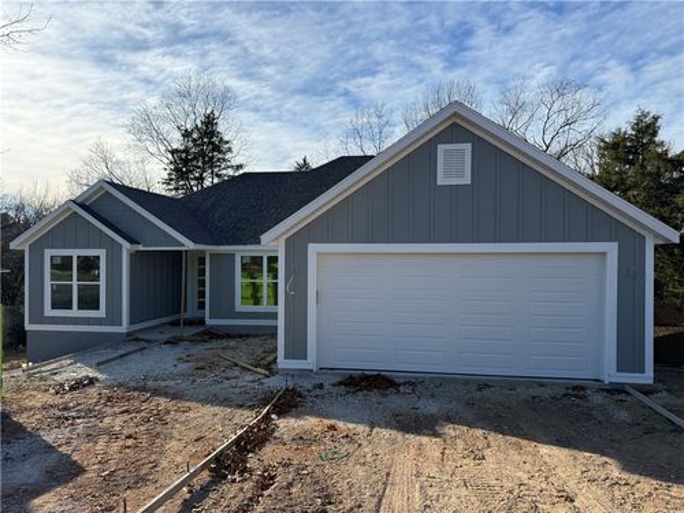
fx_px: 474
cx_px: 342
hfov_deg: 71.6
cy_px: 256
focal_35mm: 24
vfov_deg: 56.8
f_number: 1.78
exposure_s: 1/6173
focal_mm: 6.76
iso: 100
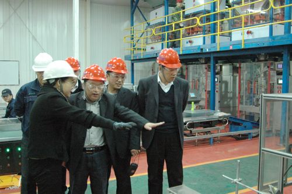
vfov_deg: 36.8
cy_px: 97
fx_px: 292
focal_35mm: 36
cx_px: 146
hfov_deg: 53.2
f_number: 3.5
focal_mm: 24
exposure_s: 1/15
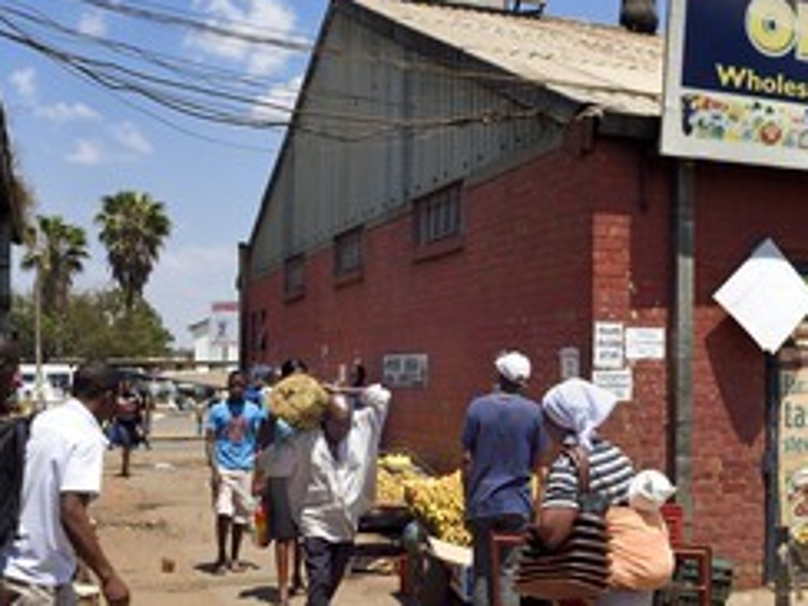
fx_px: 1120
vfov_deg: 30.2
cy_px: 368
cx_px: 560
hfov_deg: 39.0
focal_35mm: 48
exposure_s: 1/200
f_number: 18
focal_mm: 29
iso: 400
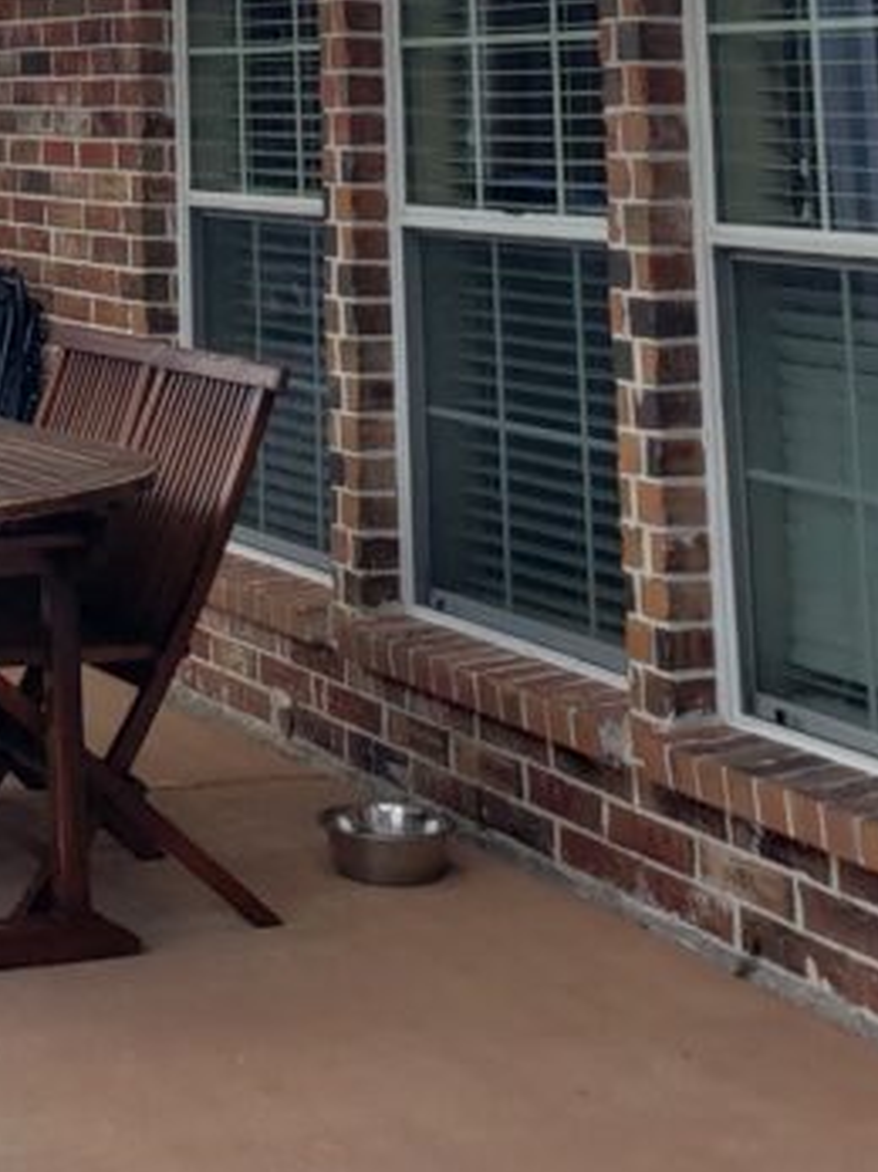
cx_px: -274
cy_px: -355
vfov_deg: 23.1
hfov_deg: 18.3
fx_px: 2538
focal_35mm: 75
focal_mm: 4.3
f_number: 2.4
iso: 50
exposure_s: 1/904
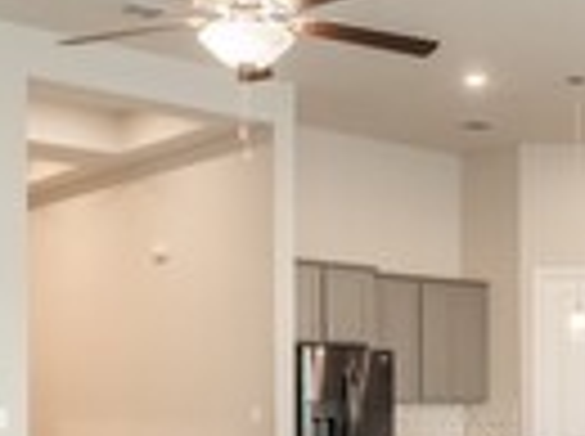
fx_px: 1164
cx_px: 410
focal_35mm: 69
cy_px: 427
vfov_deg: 20.6
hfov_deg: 28.0
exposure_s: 1/250
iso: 500
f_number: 4.5
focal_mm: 7
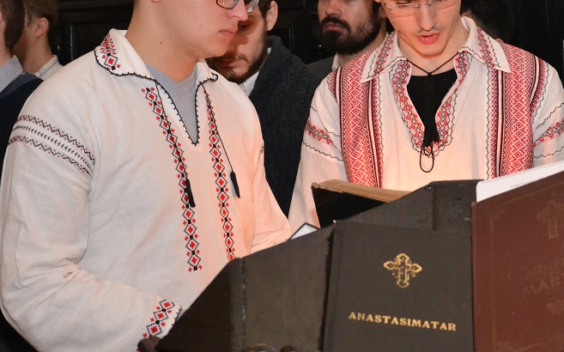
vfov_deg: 13.7
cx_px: 385
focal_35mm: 95
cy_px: 124
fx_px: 1460
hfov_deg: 21.8
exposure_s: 1/25
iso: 3200
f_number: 4.2
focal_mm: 34
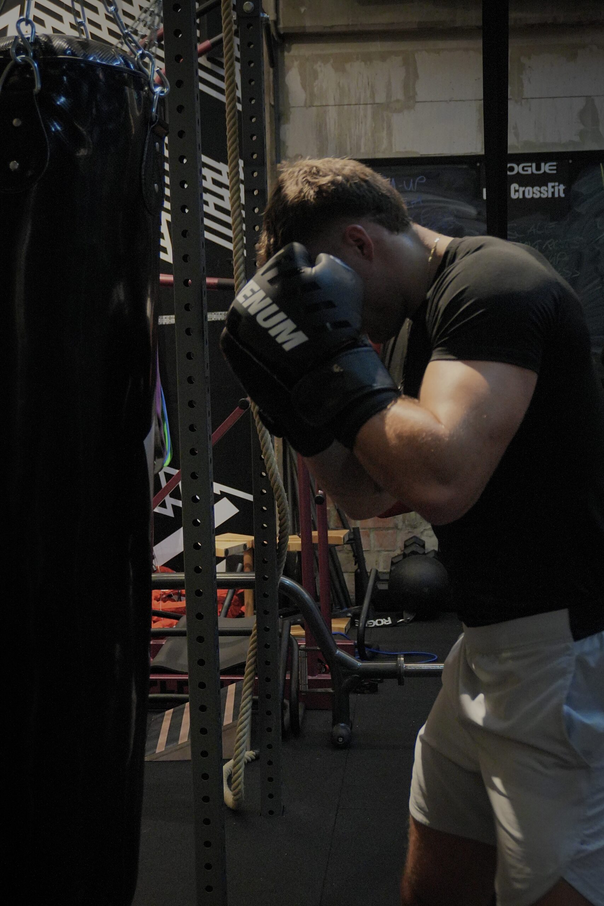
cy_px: 453
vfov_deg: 40.0
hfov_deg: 27.3
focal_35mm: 50
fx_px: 1245
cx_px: 302
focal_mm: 33
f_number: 5
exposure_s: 1/100
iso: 2500
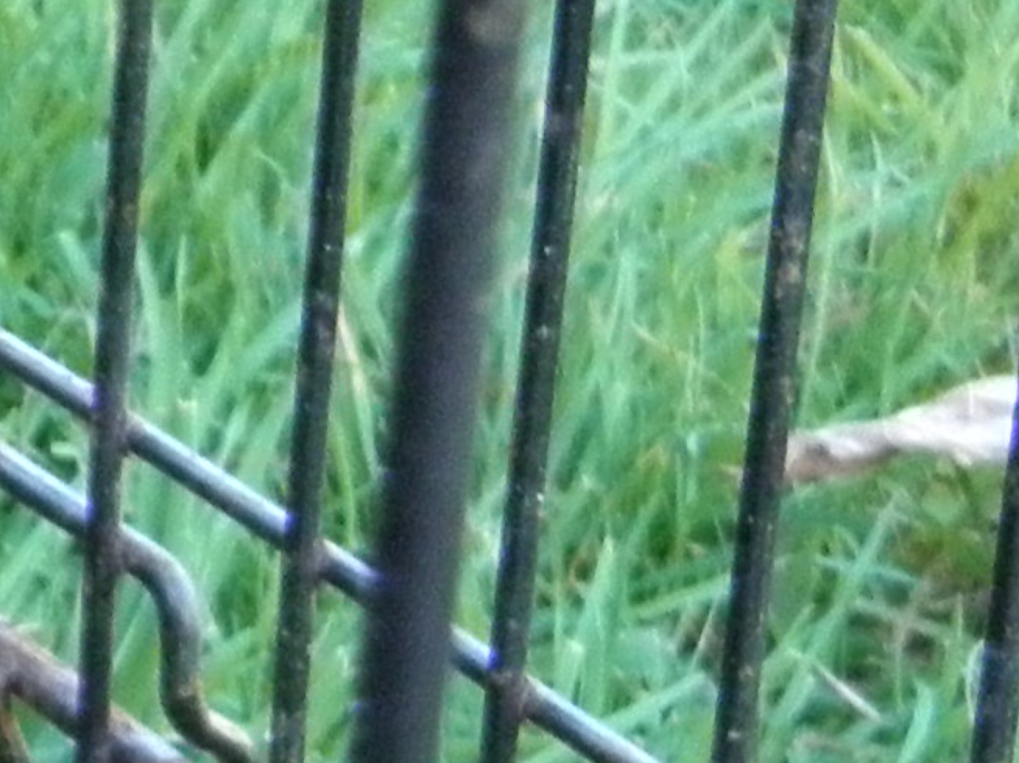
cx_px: -1968
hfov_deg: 6.8
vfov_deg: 5.5
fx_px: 7857
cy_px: 766
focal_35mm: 267
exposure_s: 1/40
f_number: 3.9
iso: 250
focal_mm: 7.9
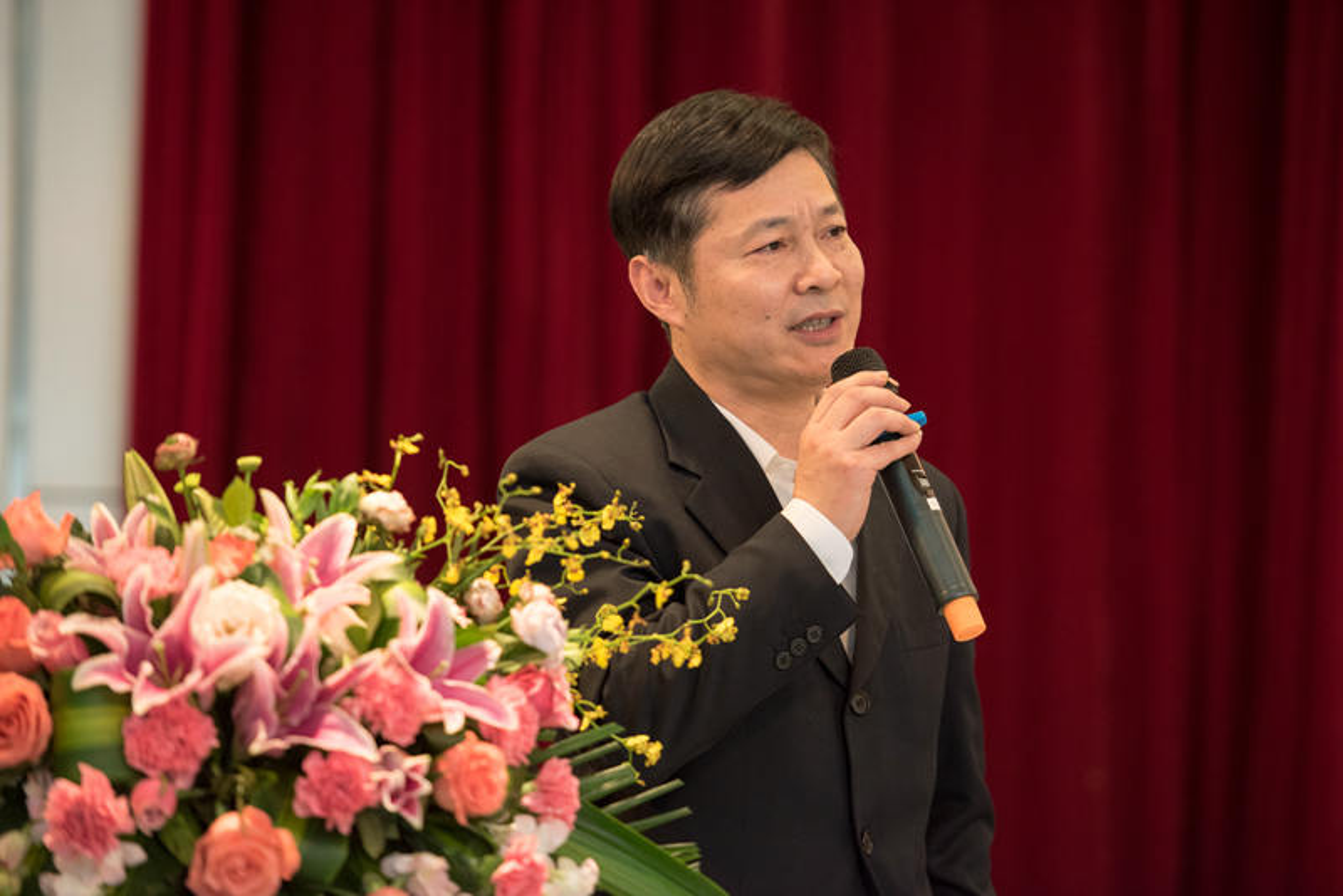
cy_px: 448
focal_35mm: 160
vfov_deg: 8.6
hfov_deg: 12.8
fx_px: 5971
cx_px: 672
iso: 1000
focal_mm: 160
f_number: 2.8
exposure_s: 1/80
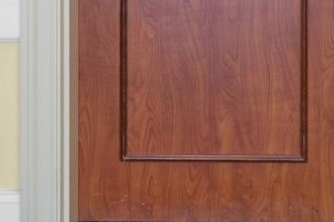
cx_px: 217
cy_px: -153
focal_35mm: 72
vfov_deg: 16.4
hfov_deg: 27.9
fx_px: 668
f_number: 4.5
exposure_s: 1/5
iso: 100
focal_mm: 10
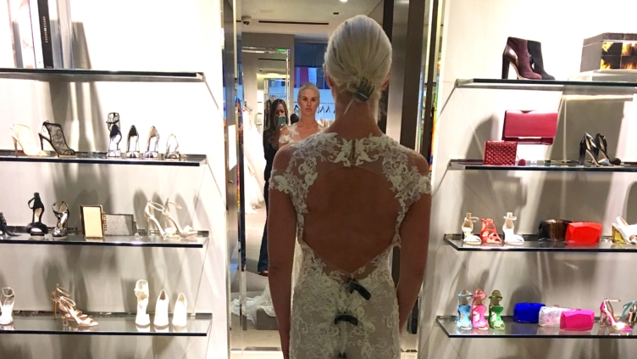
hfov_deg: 47.4
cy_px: 432
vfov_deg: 25.0
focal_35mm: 43
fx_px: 726
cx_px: 313
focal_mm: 4.15
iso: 50
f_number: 2.2
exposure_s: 1/15
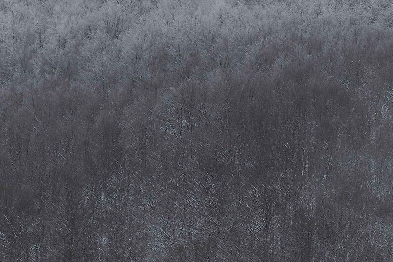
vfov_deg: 2.3
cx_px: 399
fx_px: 6593
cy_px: 81
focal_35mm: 604
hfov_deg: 3.4
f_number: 11
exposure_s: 1/50
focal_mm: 200
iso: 200
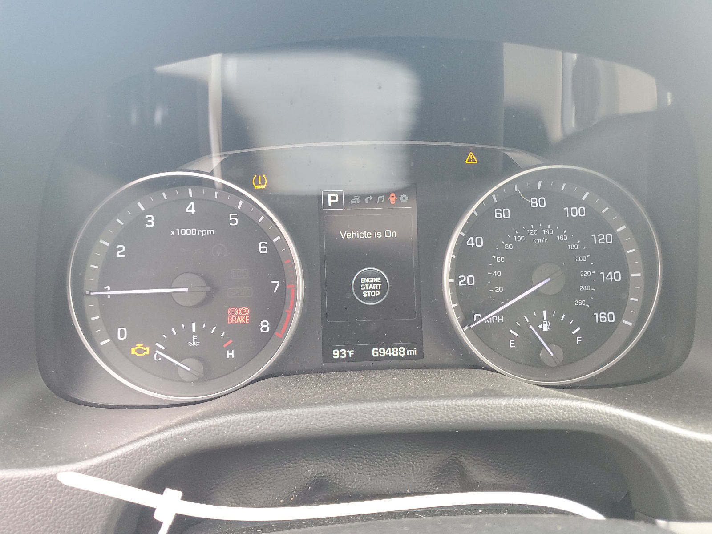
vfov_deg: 53.1
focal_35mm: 26
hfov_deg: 67.3
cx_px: 356
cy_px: 267
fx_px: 535
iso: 152
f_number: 1.5
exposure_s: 1/60.2
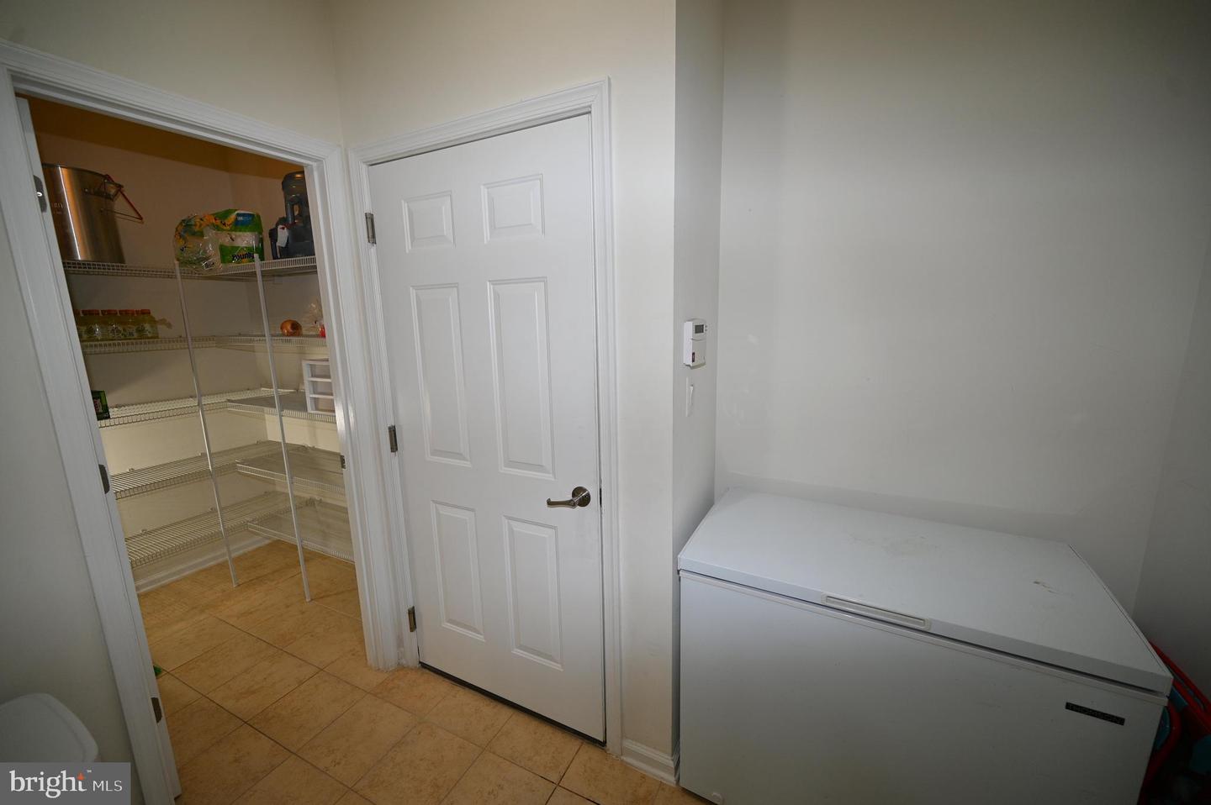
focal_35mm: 14
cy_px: 402
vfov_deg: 81.1
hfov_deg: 104.3
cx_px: 606
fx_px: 471
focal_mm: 14
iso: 200
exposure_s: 1/100
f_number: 4
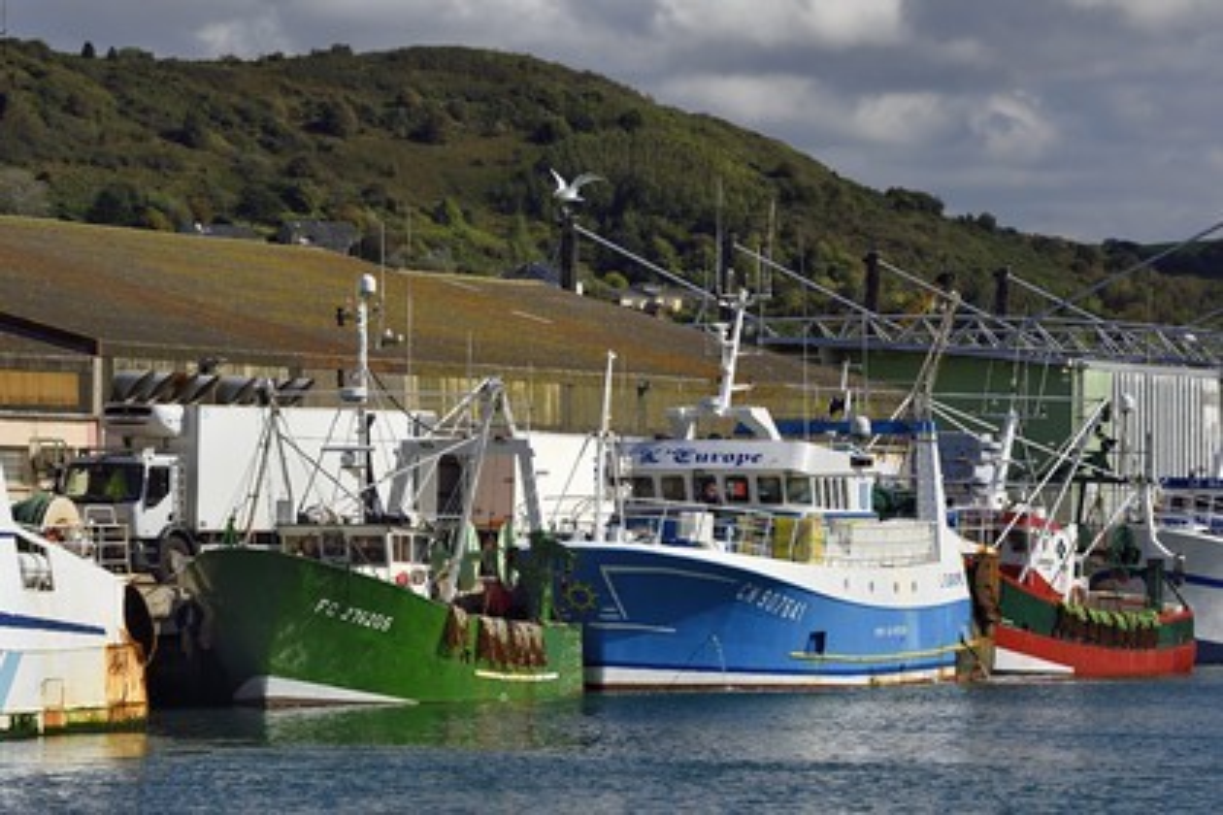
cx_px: 612
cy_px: 408
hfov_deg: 10.3
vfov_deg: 6.9
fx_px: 6794
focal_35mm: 200
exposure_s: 1/500
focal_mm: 200
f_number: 11
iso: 200
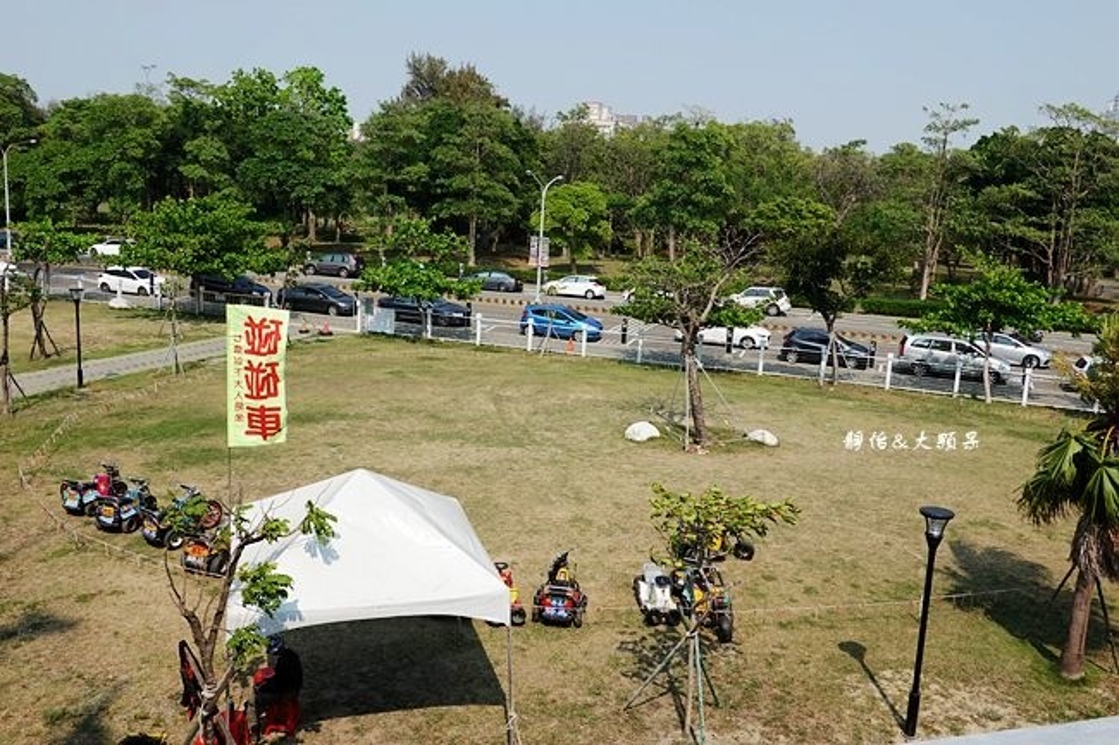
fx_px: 1025
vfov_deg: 39.9
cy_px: 372
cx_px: 560
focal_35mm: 33
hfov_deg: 57.2
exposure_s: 1/640
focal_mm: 12.25
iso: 125
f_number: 5.6
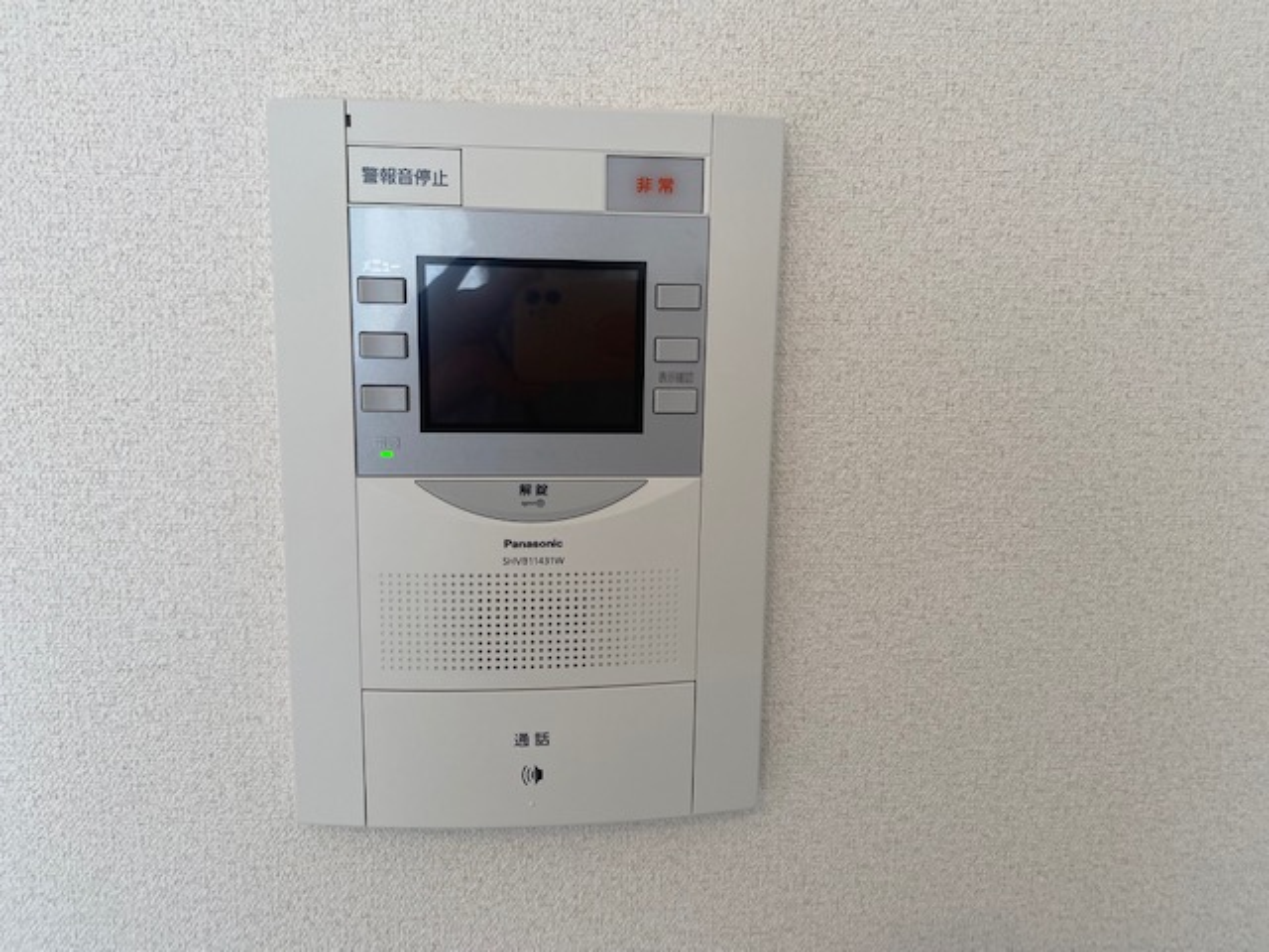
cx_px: 634
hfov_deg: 67.3
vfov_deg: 53.1
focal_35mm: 26
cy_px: 476
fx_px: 953
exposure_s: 1/100
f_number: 1.8
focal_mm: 4.25
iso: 80
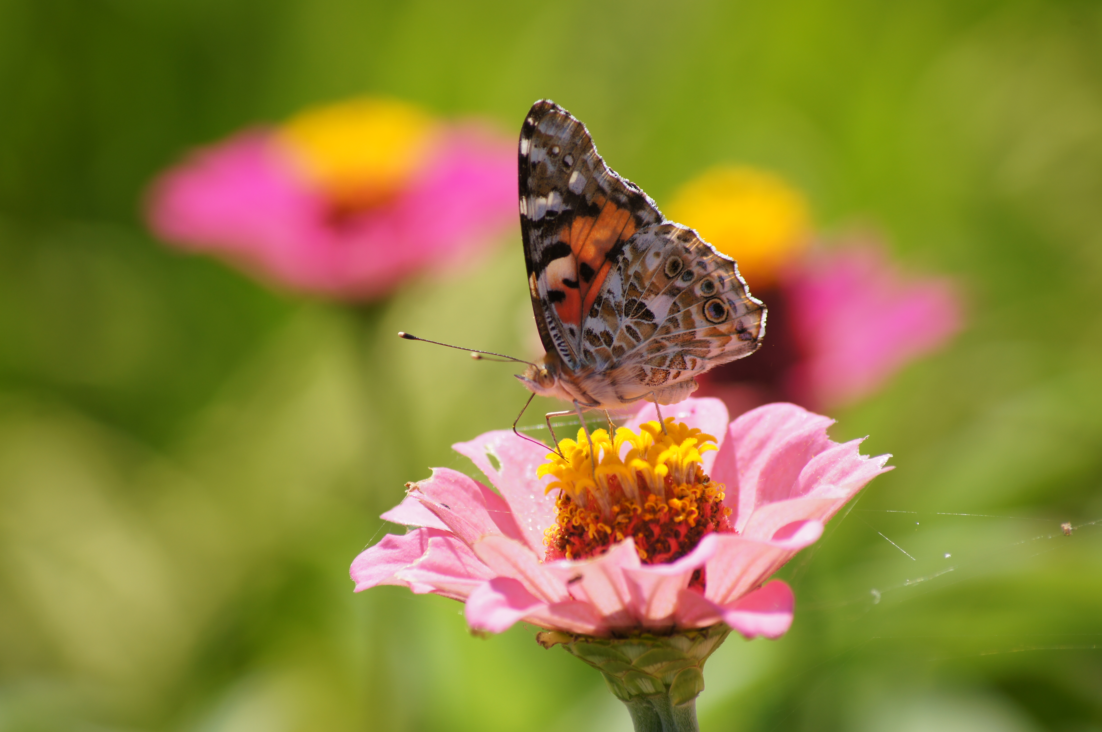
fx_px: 9173
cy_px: 366
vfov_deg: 4.6
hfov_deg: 6.9
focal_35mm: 300
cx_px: 551
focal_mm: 200
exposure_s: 1/250
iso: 100
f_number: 8
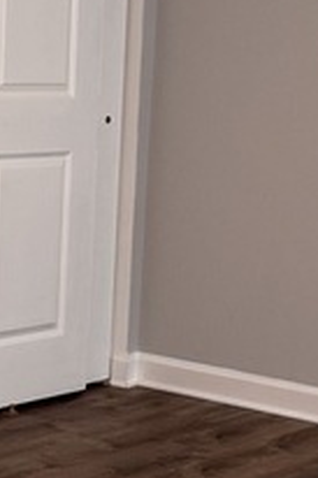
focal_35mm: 131
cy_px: 327
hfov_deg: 10.4
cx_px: 142
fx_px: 1739
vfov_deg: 15.6
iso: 125
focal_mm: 6.76
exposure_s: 1/60
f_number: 1.78
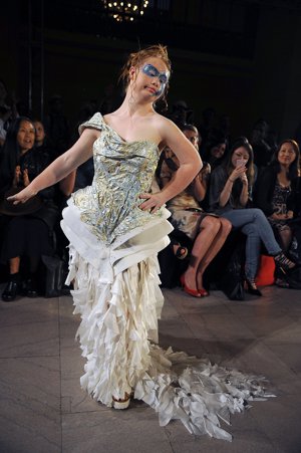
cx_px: 150
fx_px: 389
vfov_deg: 60.3
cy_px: 226
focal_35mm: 31
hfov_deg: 42.3
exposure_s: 1/640
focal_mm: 31
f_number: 4
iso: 800
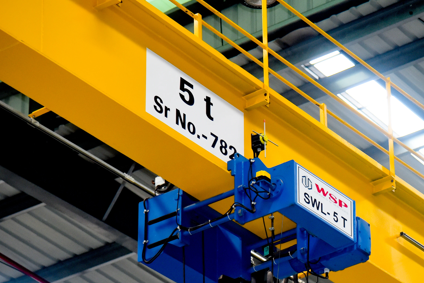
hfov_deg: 10.2
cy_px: 215
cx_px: 353
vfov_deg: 6.8
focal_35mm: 201
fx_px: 2368
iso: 1600
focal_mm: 105
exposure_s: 1/200
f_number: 4
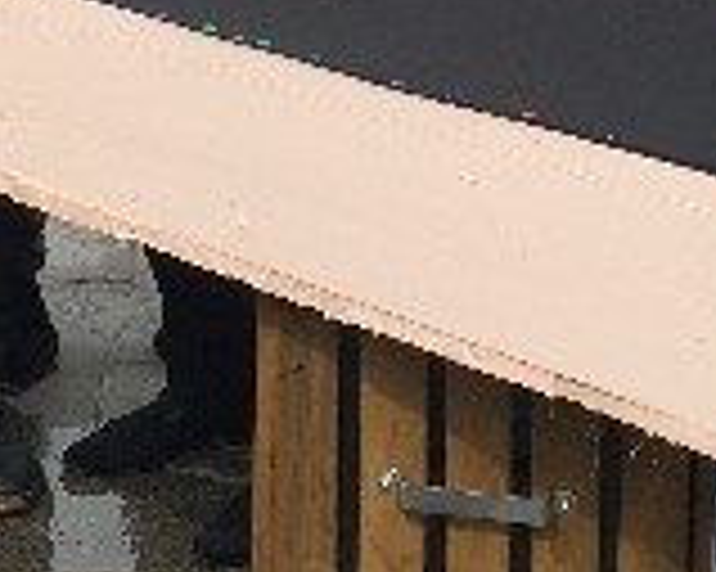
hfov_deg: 16.0
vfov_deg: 12.4
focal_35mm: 119
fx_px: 2520
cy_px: -266
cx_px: 59
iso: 32
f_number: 2.2
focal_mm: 4.15
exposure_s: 1/1199
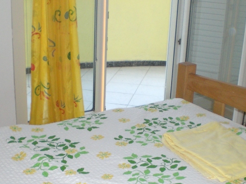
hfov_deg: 30.7
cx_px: 106
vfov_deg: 23.2
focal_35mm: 63
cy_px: 119
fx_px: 448
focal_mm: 6.3
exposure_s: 1/60
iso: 200
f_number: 3.1
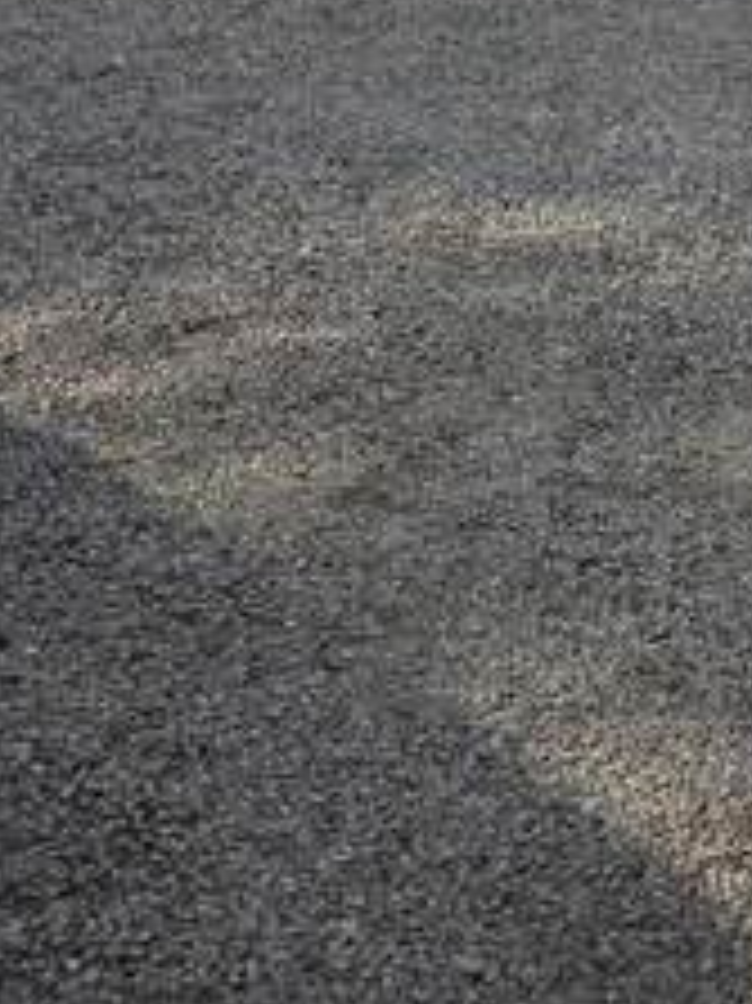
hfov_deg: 14.3
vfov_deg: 18.5
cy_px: -284
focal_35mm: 99
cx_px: 1000
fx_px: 2870
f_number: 1.7
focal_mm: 6.3
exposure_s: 1/3778
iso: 80
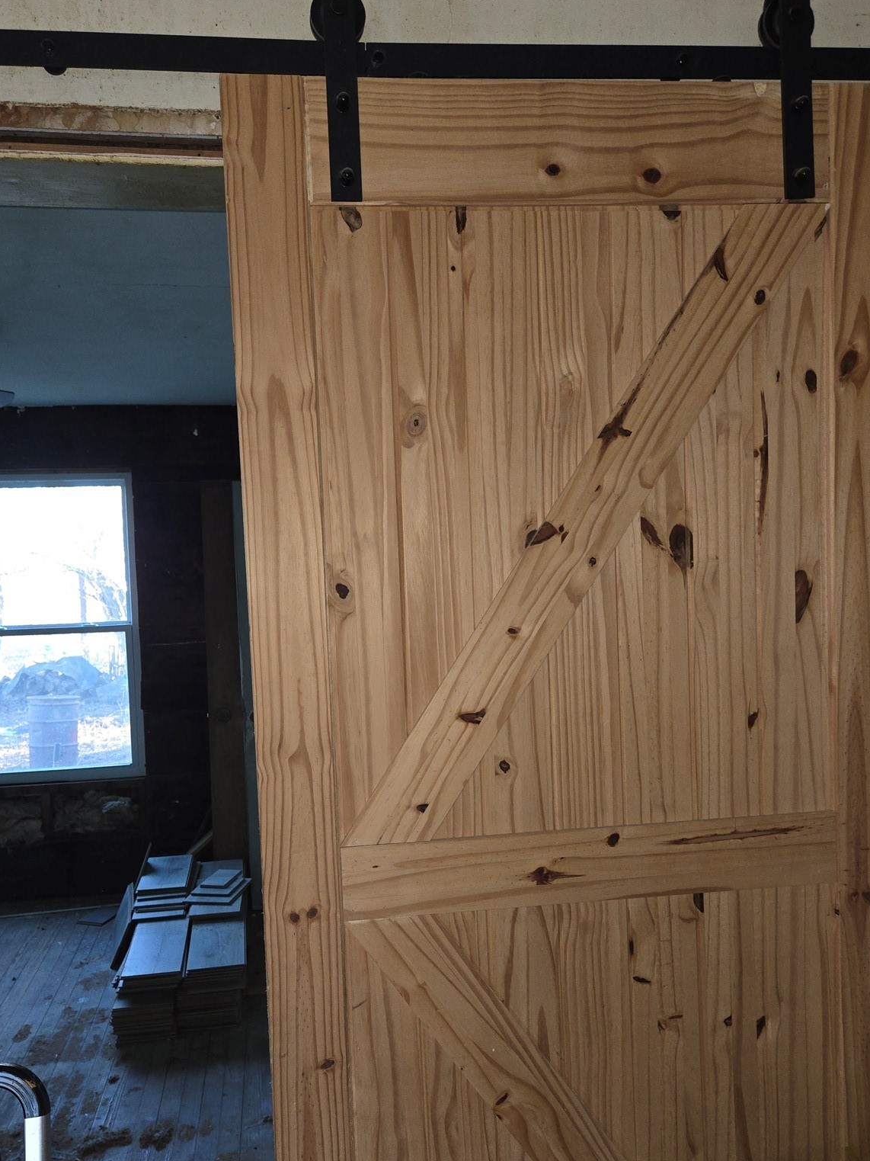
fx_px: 972
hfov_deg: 48.1
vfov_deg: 61.4
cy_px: 656
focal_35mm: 29
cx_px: 389
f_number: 1.8
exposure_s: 1/40
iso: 125
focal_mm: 5.4
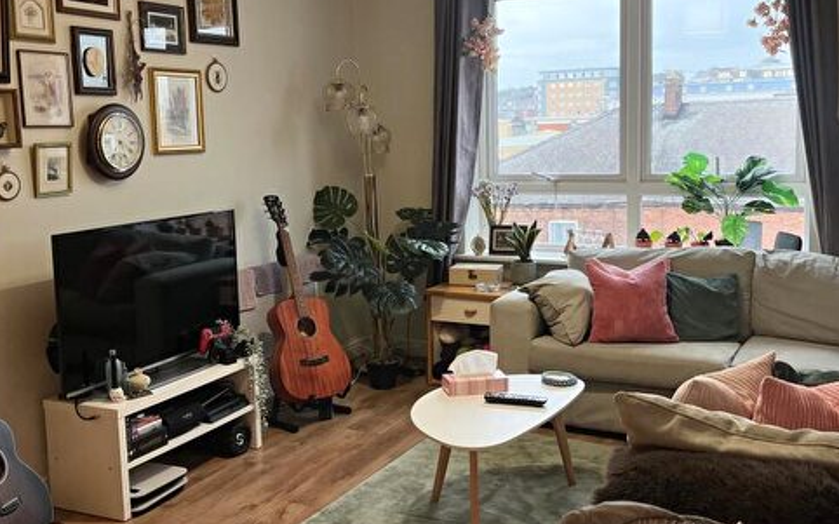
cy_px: 234
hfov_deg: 49.3
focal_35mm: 40
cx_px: 425
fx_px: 914
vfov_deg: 31.9
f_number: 1.6
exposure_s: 1/100
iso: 125
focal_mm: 5.1
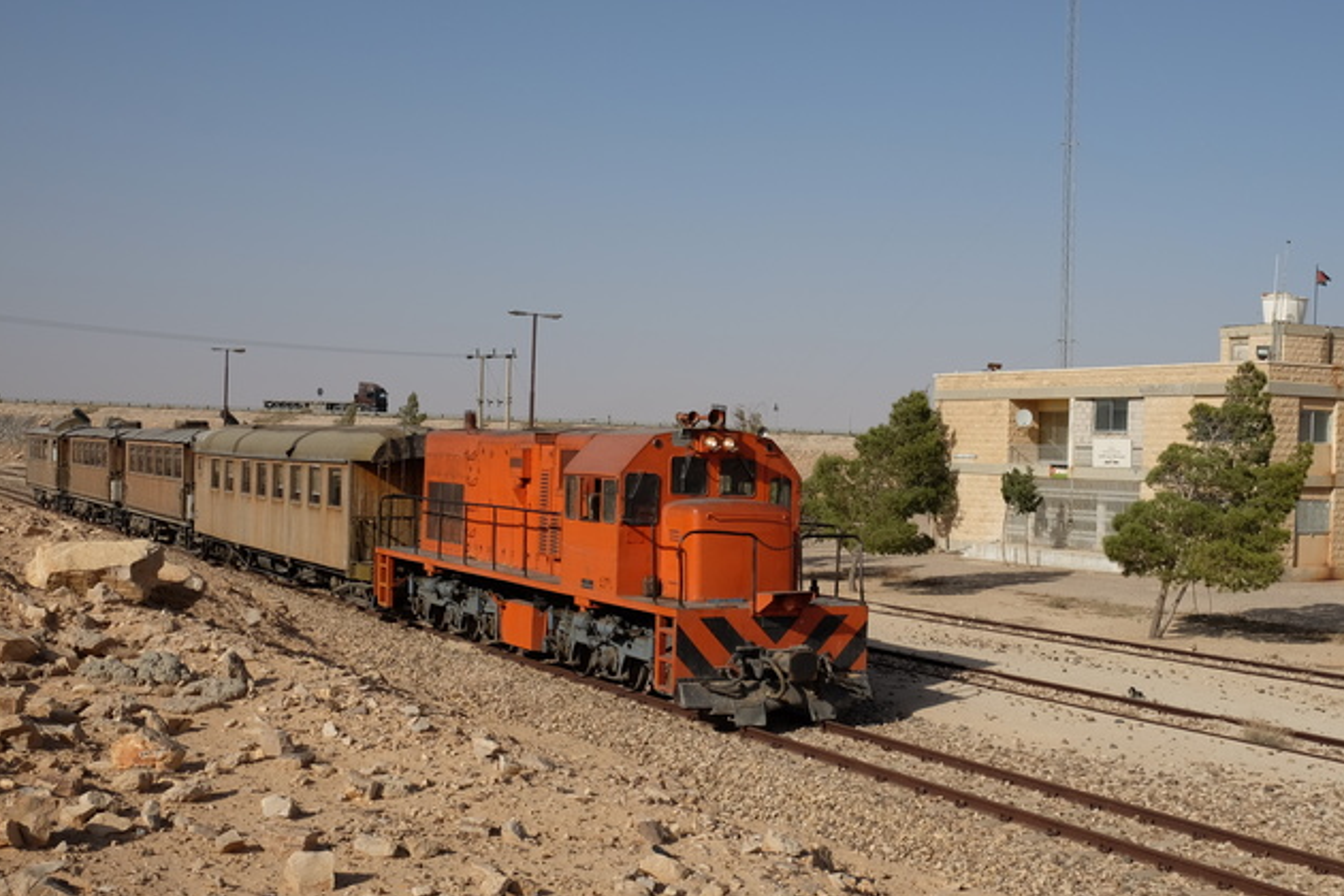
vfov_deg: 30.5
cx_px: 800
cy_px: 493
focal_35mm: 44
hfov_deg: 44.3
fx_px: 1643
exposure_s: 1/350
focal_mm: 23.3
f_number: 11
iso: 200
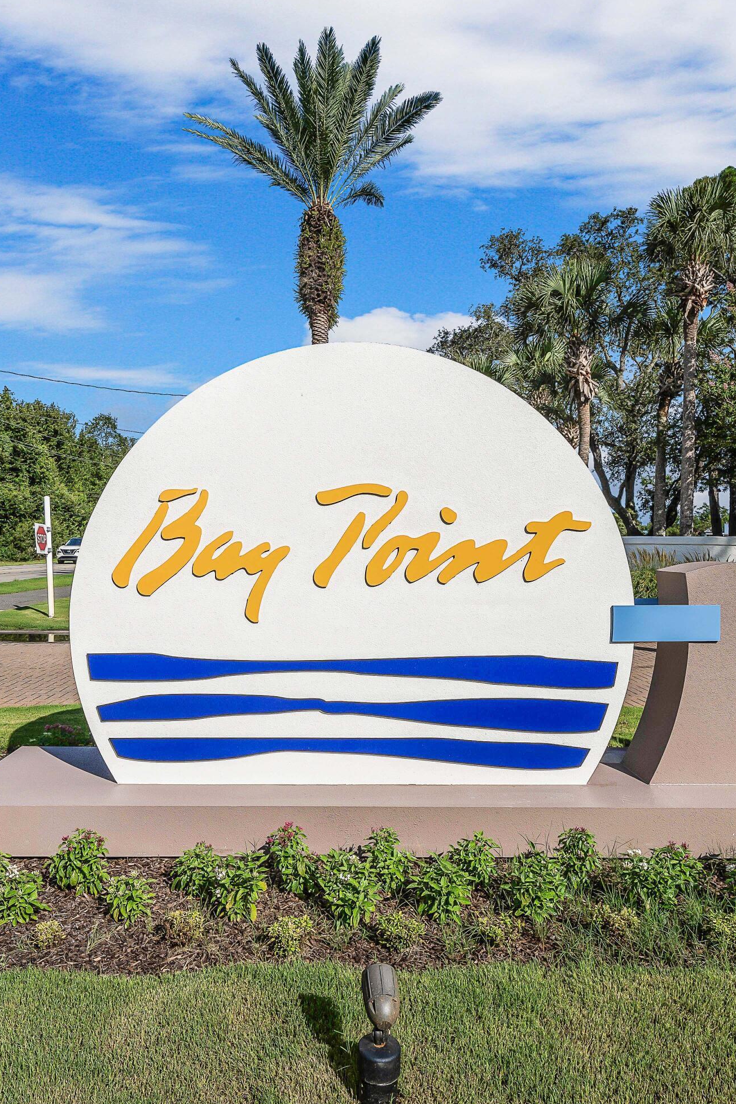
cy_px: 559
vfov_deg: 76.1
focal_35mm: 23
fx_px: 706
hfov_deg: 55.0
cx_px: 343
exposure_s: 1/320
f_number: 10
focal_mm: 15
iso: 100
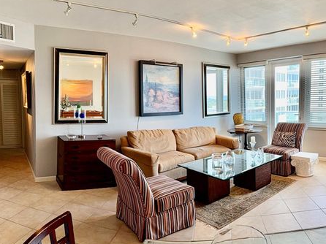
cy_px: 146
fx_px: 301
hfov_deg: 56.8
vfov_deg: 43.9
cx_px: 157
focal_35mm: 32
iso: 125
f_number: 1.78
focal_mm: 6.76
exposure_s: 1/174
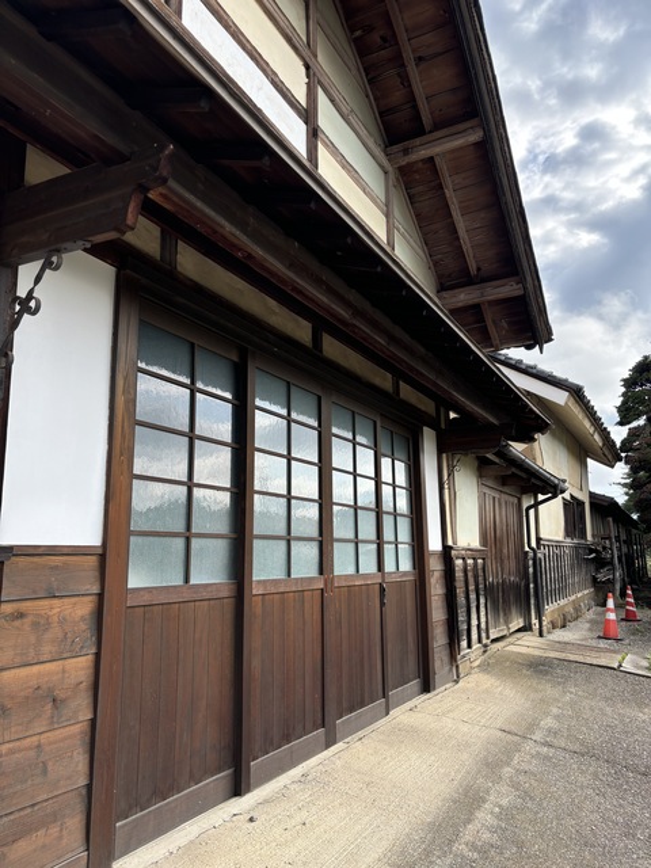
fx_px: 652
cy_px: 434
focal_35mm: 26
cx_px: 326
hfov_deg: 53.1
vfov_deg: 67.3
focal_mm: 5.96
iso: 50
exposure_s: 1/787
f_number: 1.6
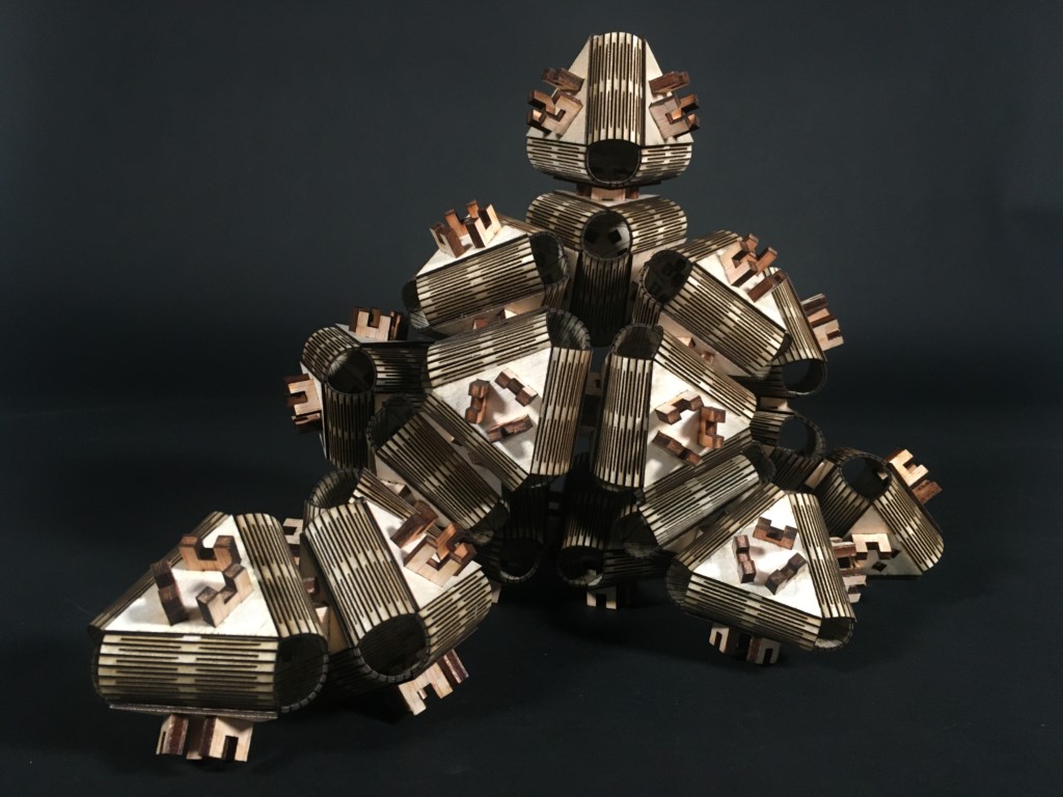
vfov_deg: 48.2
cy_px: 398
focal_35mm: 29
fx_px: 891
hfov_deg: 61.7
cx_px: 532
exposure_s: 1/33
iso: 160
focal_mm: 4.15
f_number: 2.2
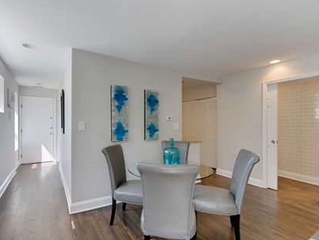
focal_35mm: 18
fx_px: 166
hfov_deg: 87.6
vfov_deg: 71.6
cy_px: 122
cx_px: 147
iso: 125
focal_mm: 16
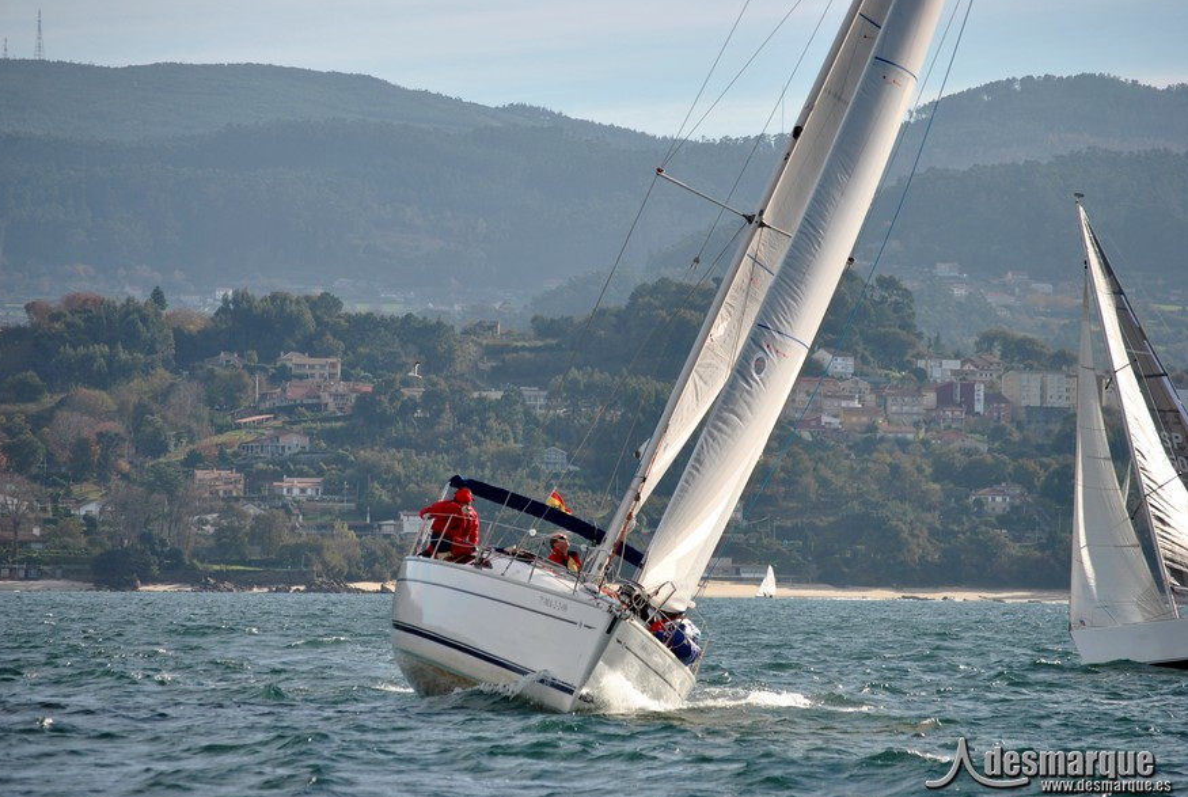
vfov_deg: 7.2
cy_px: 399
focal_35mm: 192
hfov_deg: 10.7
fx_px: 6332
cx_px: 585
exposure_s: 1/500
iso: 100
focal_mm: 125
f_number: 5.6
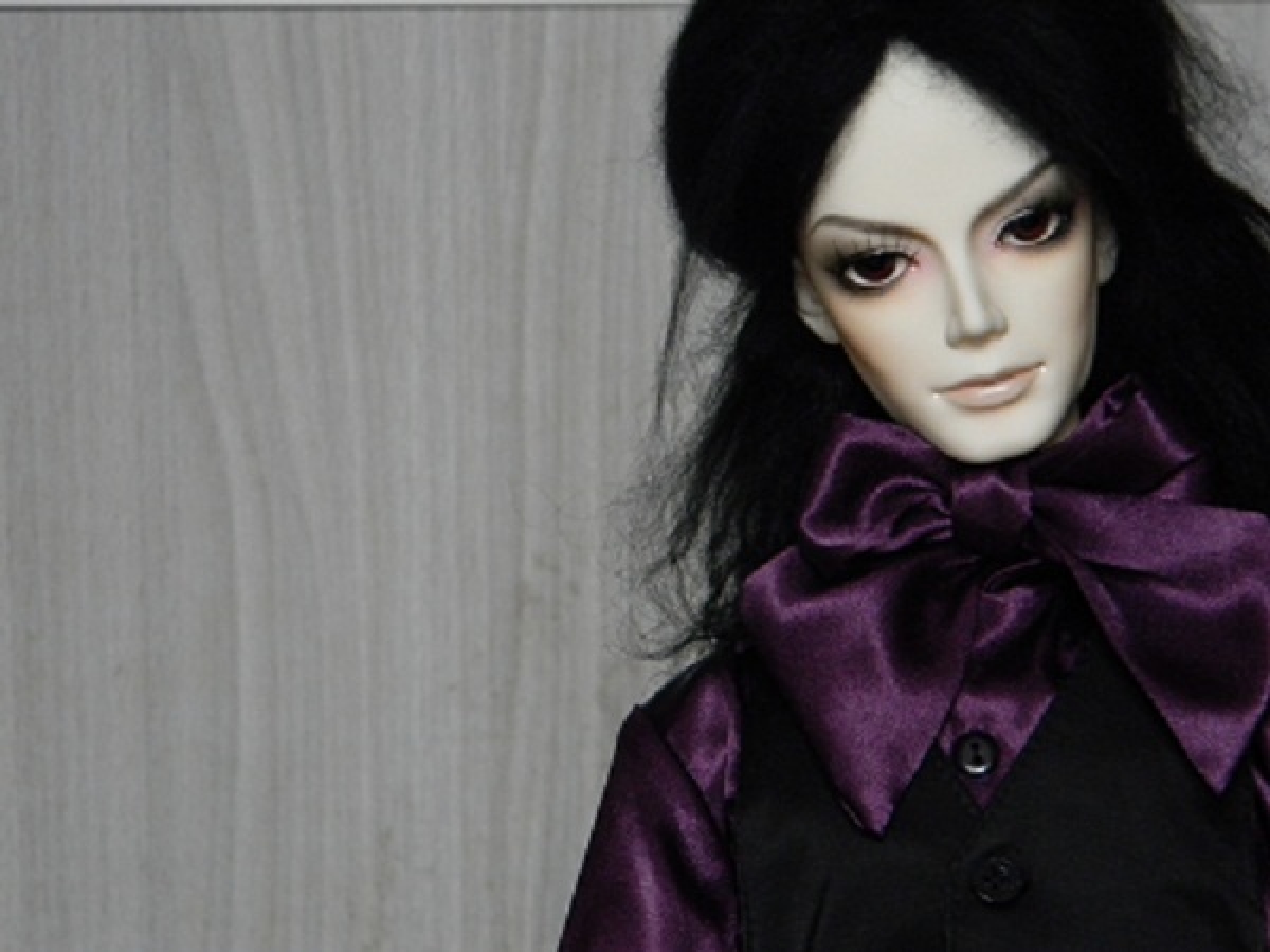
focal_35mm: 148
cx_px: 635
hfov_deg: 13.3
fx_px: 5430
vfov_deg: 10.0
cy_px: 476
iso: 400
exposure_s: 1/35.4
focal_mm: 26.8
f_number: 5
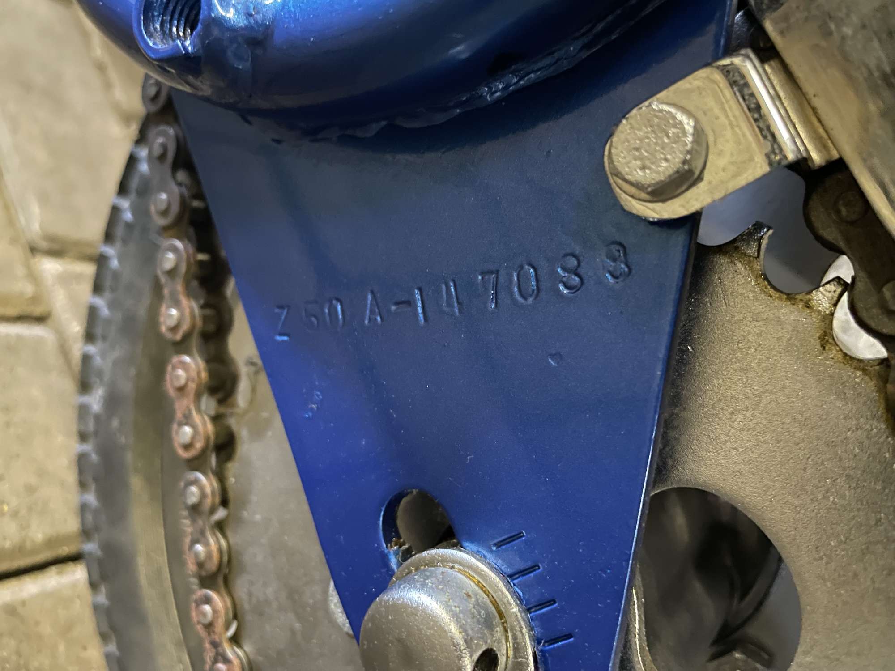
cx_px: 448
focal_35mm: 26
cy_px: 336
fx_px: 672
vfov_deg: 53.1
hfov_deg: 67.3
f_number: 1.6
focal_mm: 4.2
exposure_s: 1/25
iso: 1000
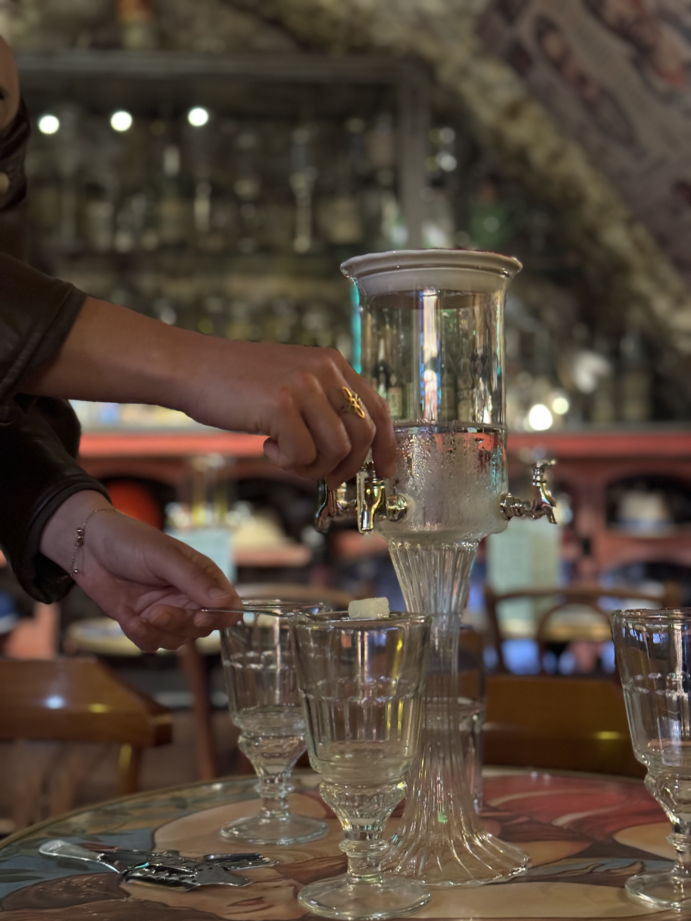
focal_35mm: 48
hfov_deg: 30.3
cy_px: 460
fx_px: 1278
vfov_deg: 39.7
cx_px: 346
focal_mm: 6.76
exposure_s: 1/20
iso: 640
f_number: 1.78
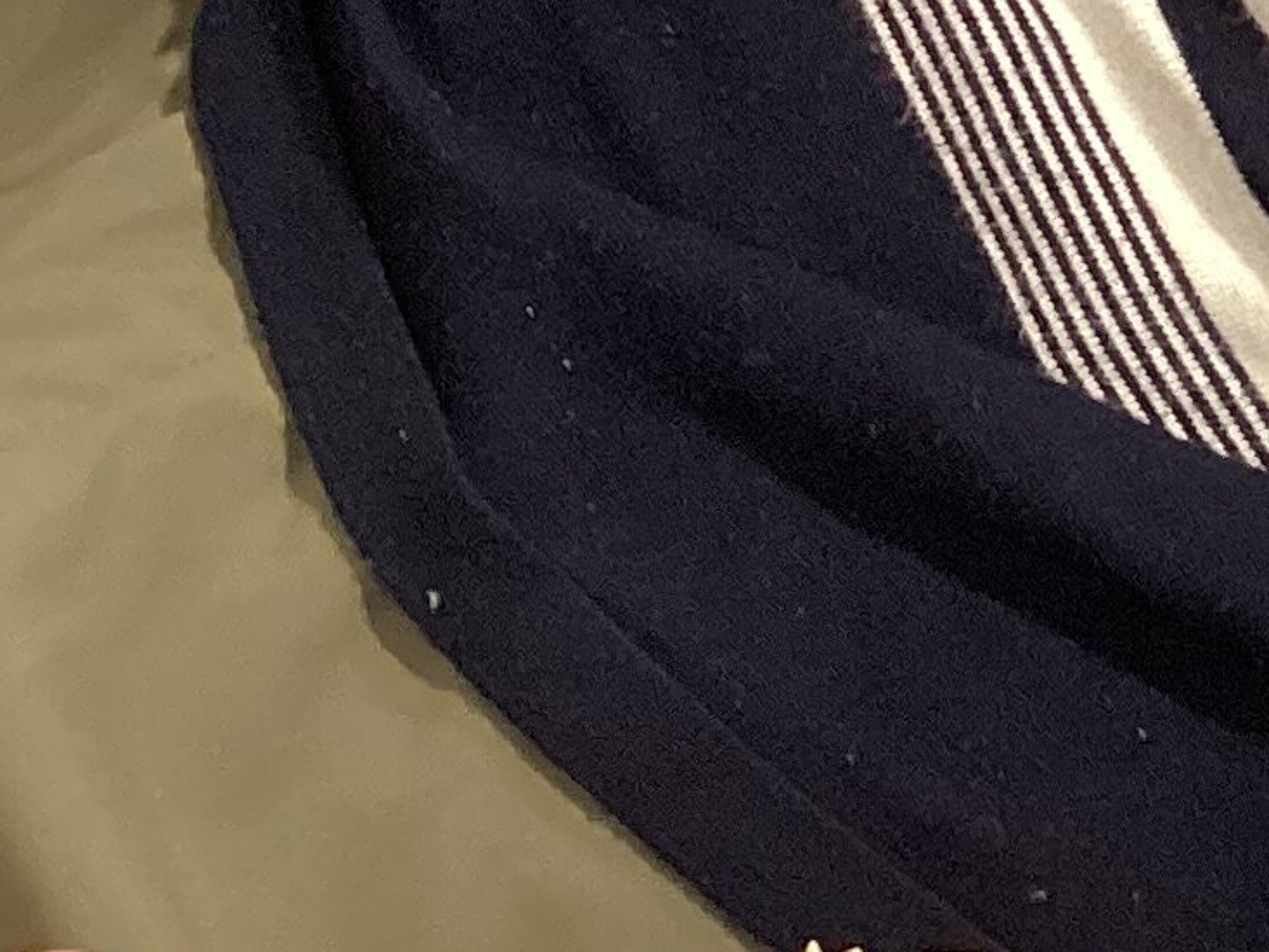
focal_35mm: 138
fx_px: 5060
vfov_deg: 9.8
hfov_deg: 12.3
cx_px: 2683
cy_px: -1087
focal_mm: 3.3
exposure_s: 1/50
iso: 160
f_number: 2.4
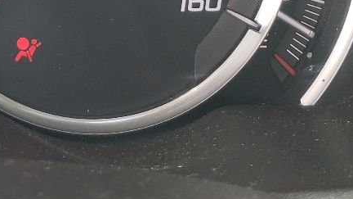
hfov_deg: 18.5
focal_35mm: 105
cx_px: -140
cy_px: -152
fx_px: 983
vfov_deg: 10.8
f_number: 1.5
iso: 50
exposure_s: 1/120
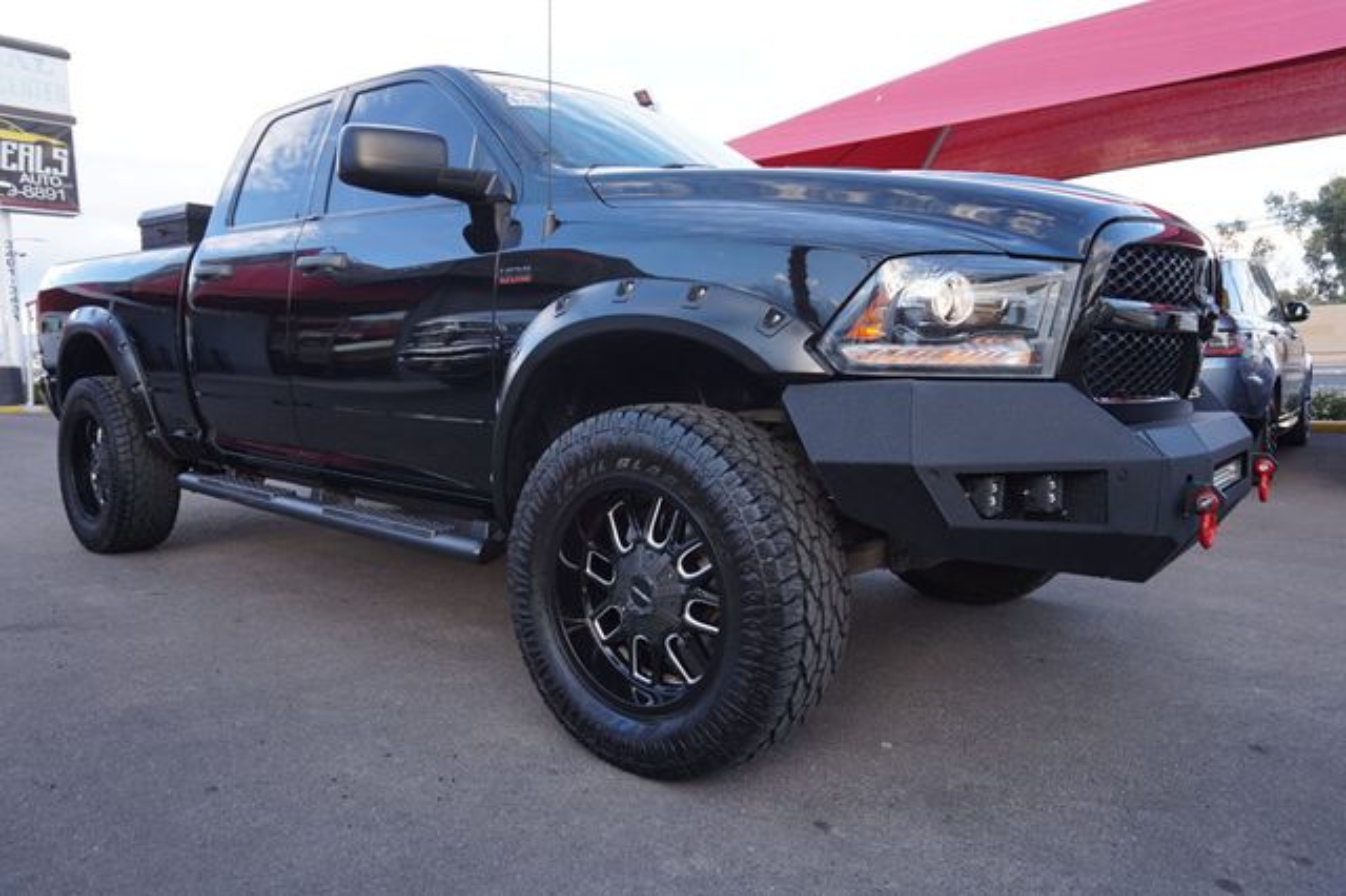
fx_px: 897
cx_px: 673
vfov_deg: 53.1
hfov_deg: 73.8
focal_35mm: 24
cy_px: 448
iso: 100
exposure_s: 1/80
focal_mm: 16
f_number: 4.5
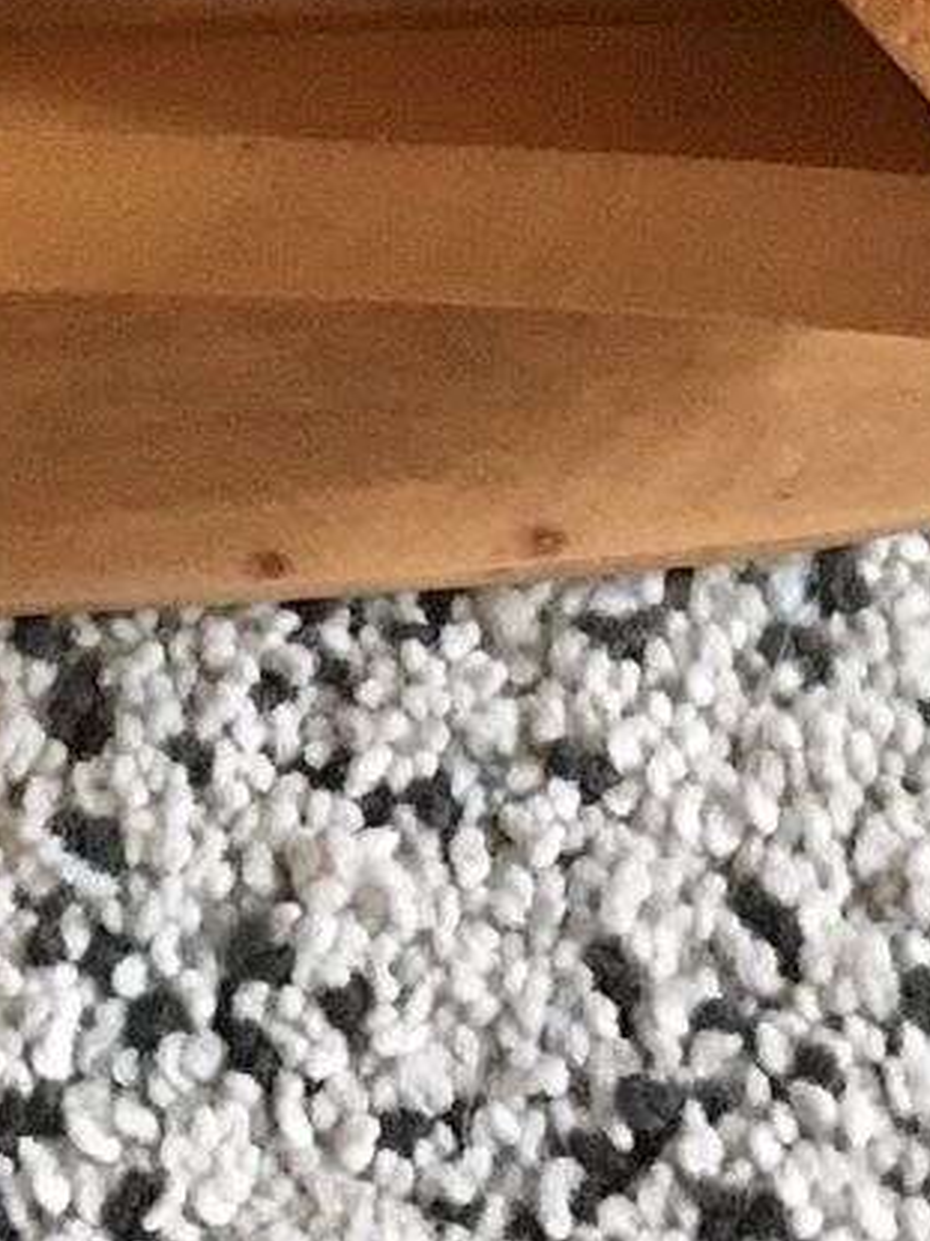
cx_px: -359
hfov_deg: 10.2
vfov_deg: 12.8
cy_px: -930
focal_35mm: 141
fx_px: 5053
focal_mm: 4.15
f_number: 2.2
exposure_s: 1/25
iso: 200
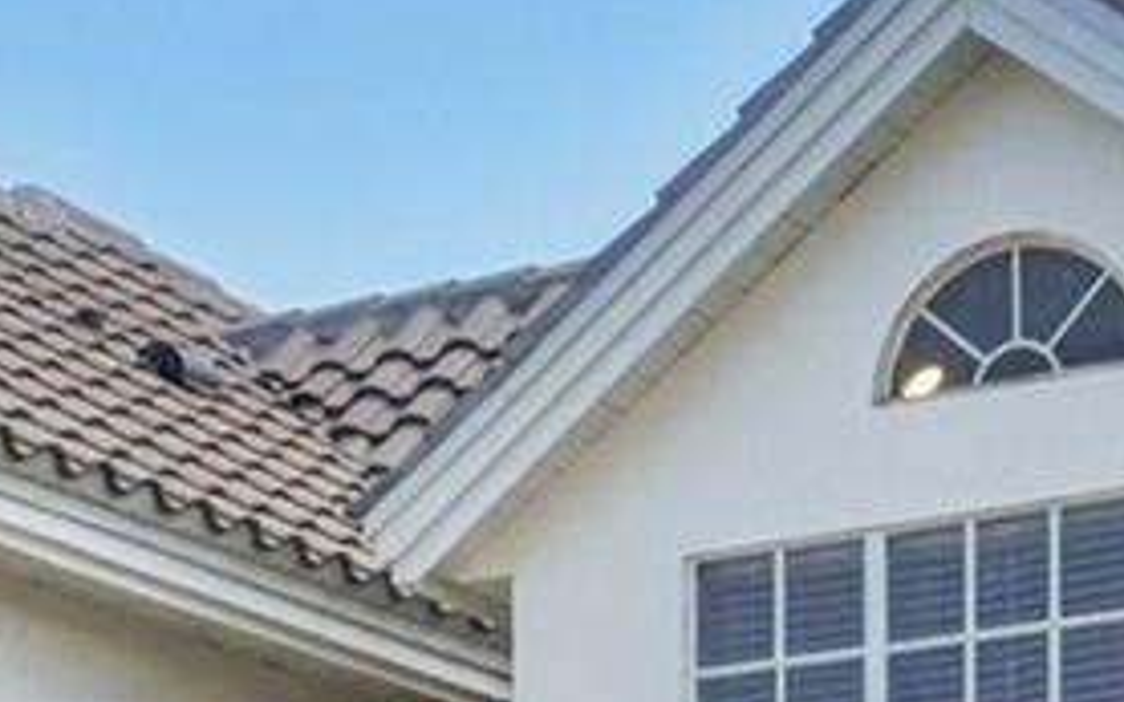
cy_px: 1428
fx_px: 5942
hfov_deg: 10.6
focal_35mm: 194
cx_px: -166
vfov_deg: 6.5
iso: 640
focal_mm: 22
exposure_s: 1/1600
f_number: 8
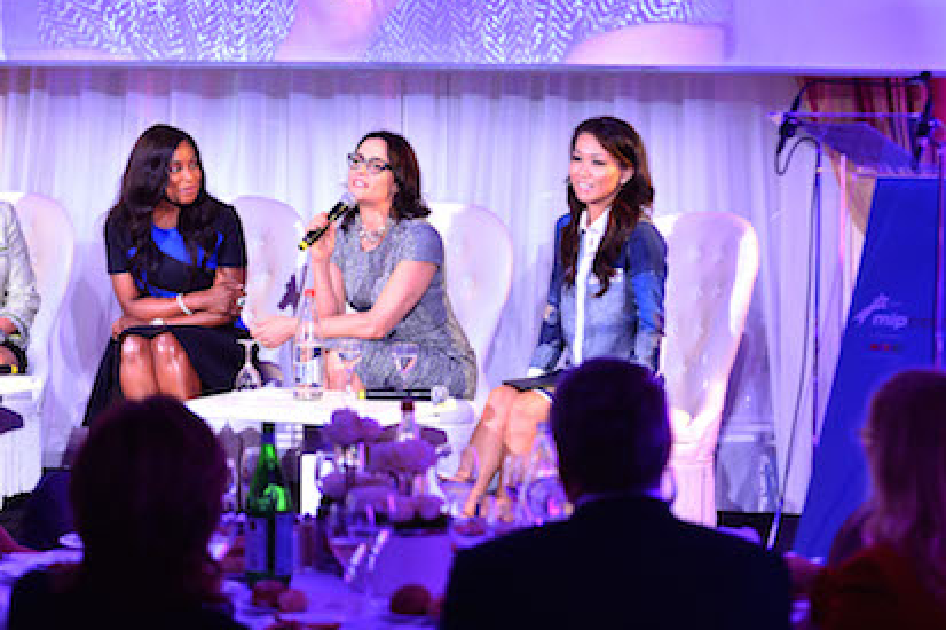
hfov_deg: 17.2
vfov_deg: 11.5
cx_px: 302
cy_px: 336
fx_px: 3126
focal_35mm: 119
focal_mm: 82
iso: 800
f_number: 3.5
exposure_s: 1/60
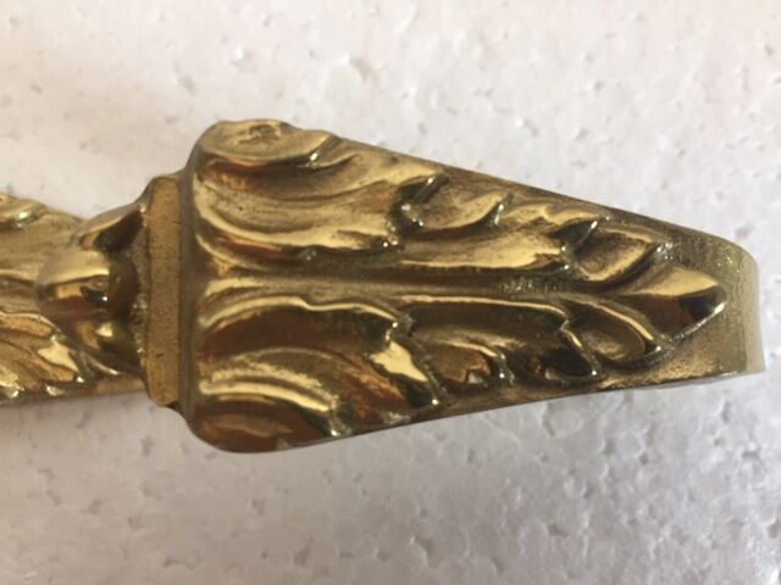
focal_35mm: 29
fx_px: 654
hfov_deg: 61.7
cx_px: 390
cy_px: 292
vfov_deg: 48.2
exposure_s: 1/33
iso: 160
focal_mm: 4.15
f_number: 2.2
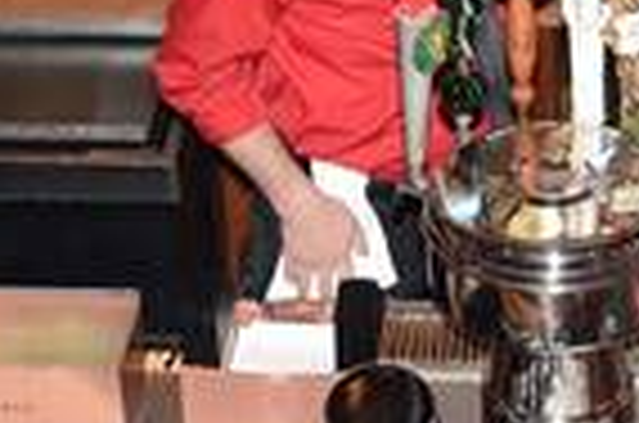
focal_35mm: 232
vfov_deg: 5.9
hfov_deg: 8.9
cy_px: 32
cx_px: 320
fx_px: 4109
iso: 1250
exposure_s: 1/60
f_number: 4.5
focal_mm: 40
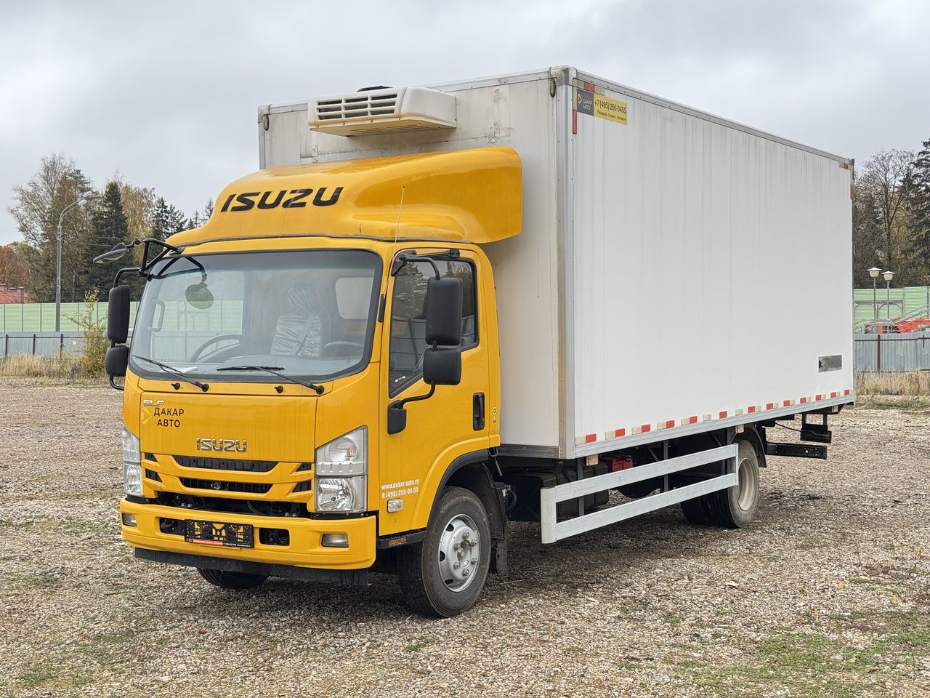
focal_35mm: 48
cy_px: 349
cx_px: 465
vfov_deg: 30.3
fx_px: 1290
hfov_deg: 39.7
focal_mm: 6.76
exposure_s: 1/145
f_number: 1.78
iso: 64
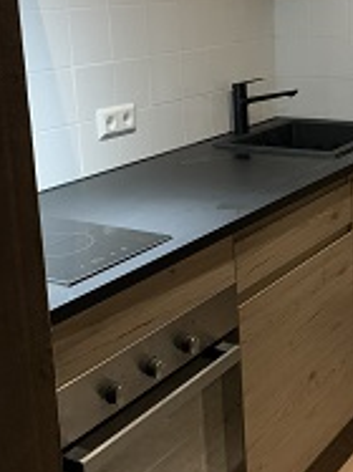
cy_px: 139
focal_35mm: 57
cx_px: 237
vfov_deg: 33.4
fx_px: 776
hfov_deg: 25.5
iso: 800
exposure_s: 1/28
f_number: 1.8
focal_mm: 4.25
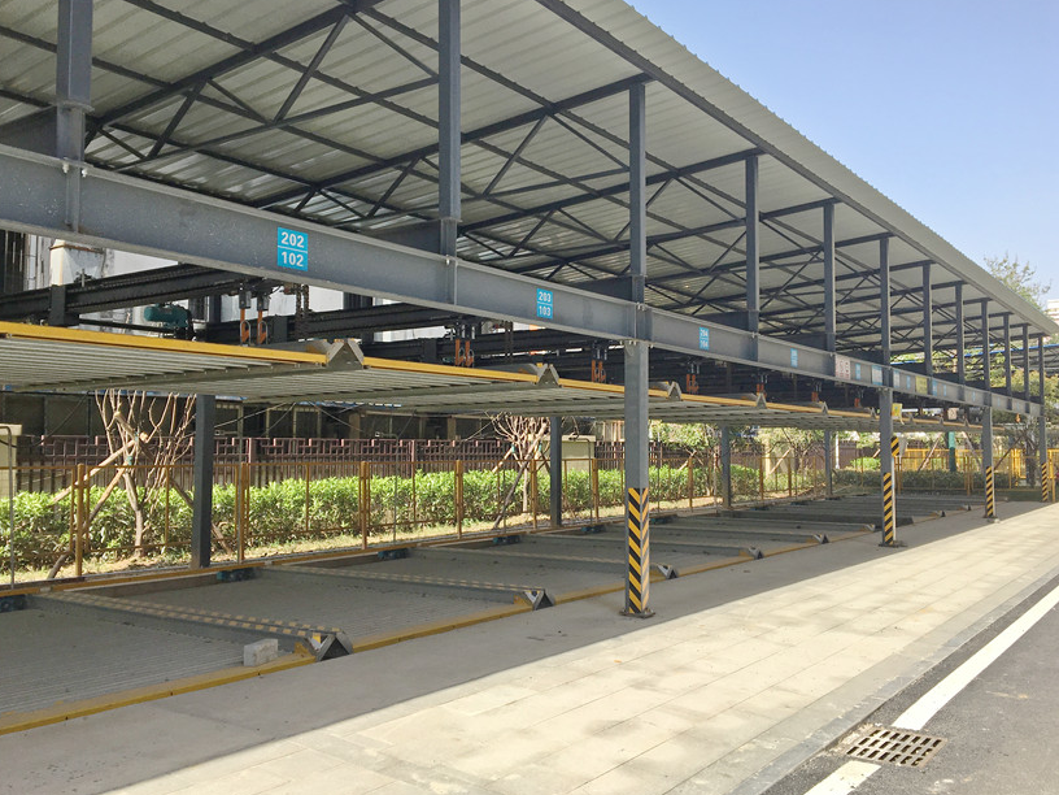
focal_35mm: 32
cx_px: 523
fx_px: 979
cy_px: 388
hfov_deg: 56.8
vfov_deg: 44.2
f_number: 2.2
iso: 25
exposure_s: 1/718
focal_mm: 4.15
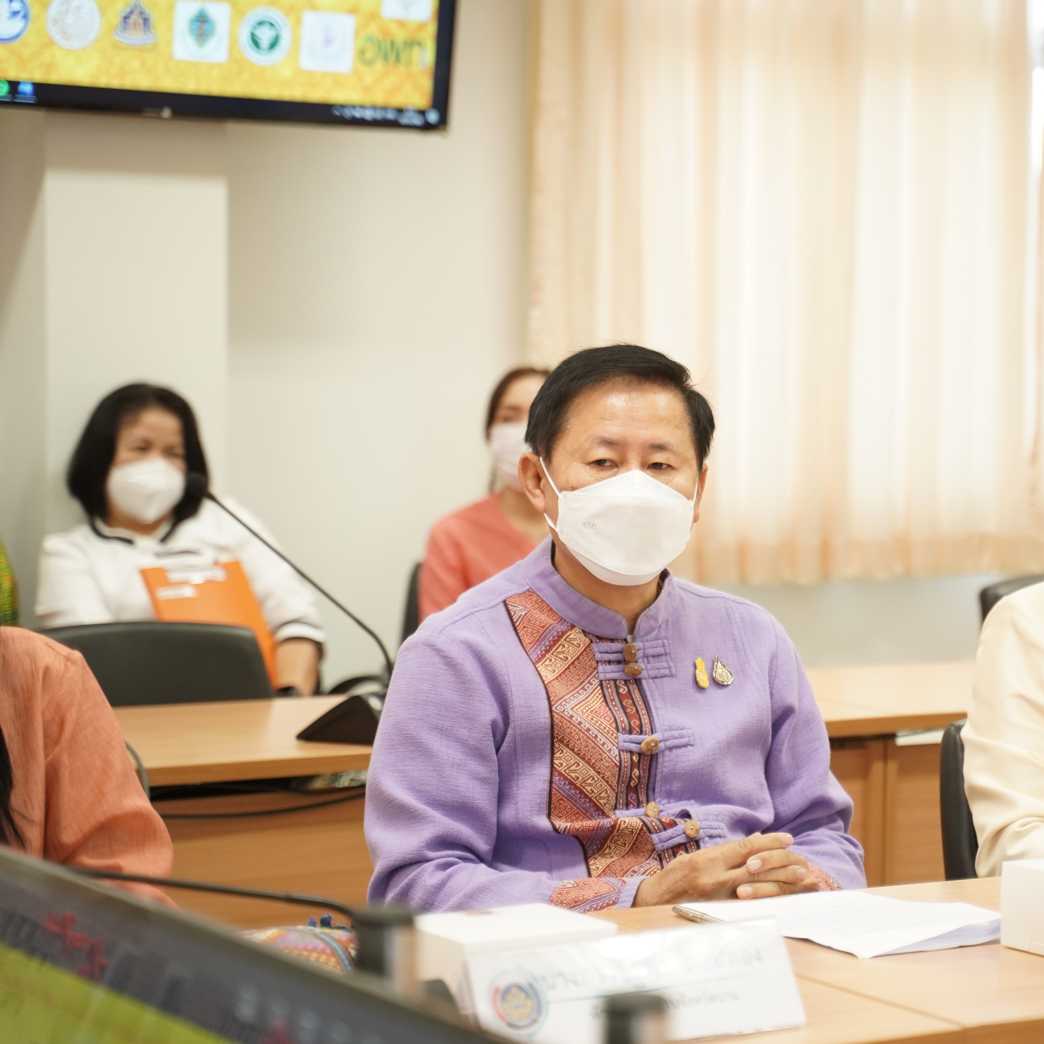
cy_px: 521
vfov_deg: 18.1
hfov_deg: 18.0
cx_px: 747
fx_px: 3276
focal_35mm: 96
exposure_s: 1/320
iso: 2500
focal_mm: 75
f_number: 2.8
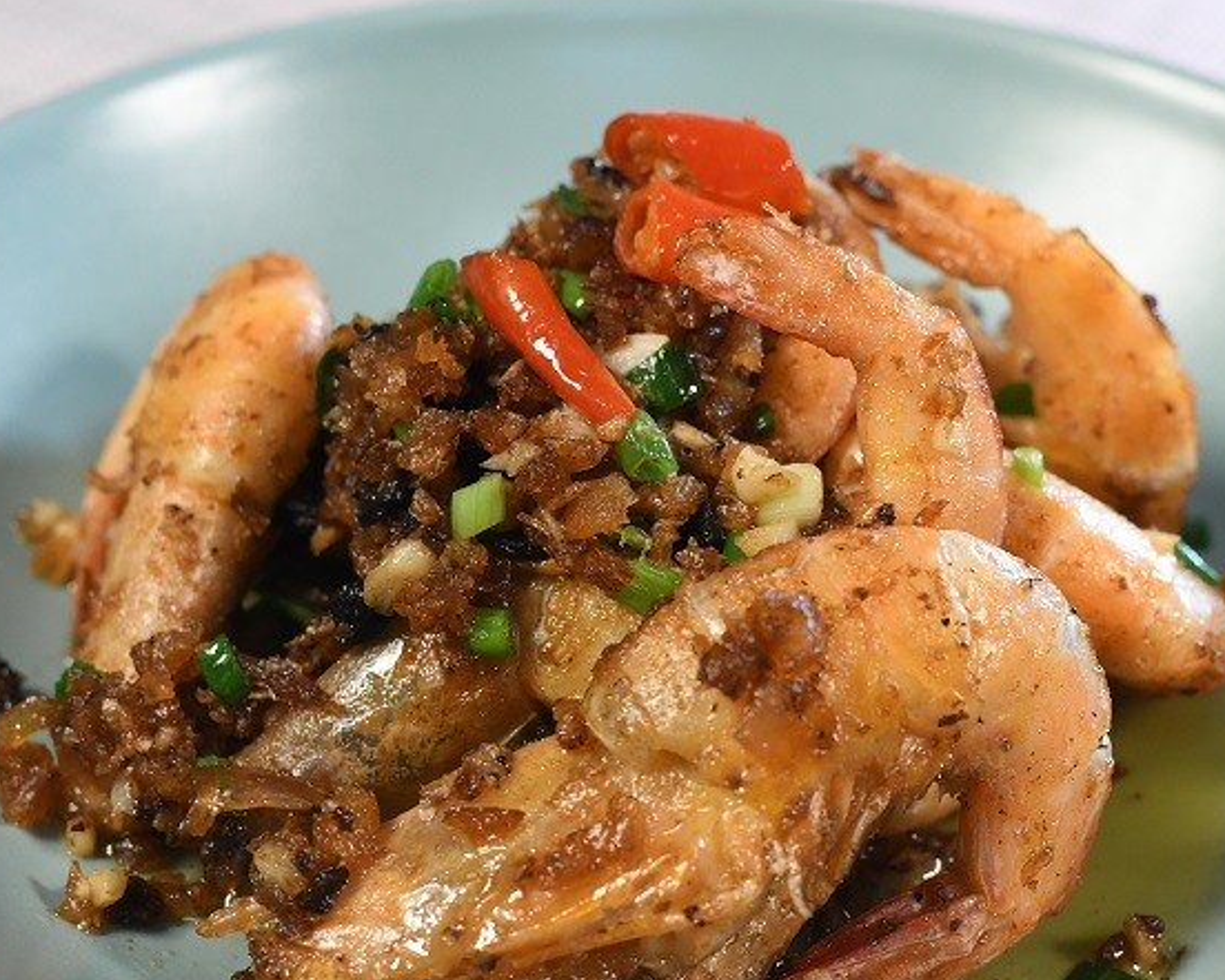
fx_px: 3083
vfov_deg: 18.1
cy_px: 552
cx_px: 655
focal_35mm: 85
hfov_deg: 22.5
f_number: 6.3
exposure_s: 1/160
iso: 2000
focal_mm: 50
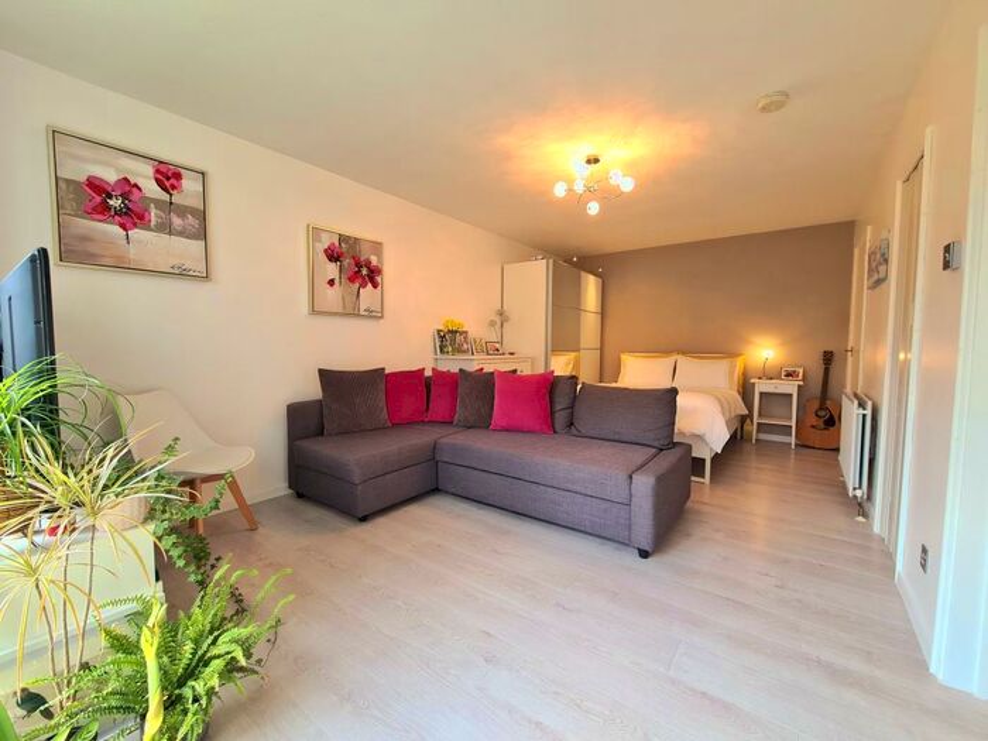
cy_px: 370
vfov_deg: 89.9
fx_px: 371
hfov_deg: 106.2
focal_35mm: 13
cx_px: 494
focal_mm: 2.22
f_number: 2.2
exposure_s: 1/50
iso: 100
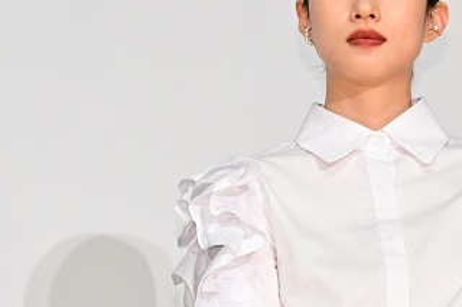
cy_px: 257
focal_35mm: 280
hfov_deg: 7.4
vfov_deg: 4.9
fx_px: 3591
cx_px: 357
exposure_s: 1/200
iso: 2500
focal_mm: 75
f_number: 6
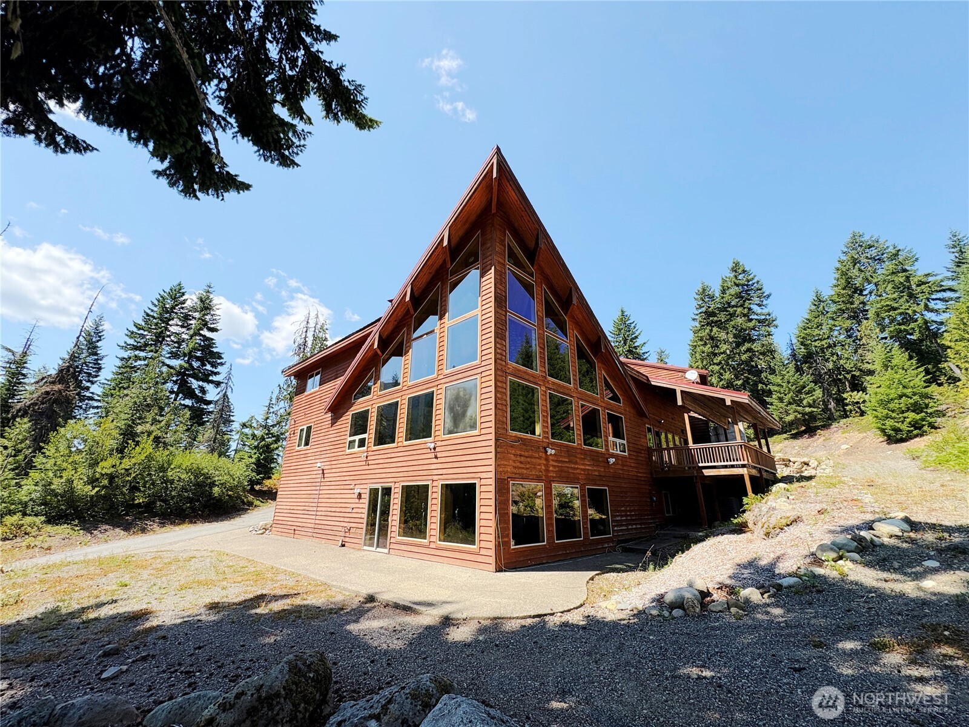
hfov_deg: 102.1
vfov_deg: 85.7
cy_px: 364
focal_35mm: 14
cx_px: 484
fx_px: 392
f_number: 2.2
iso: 50
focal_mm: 2.22
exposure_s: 1/1034
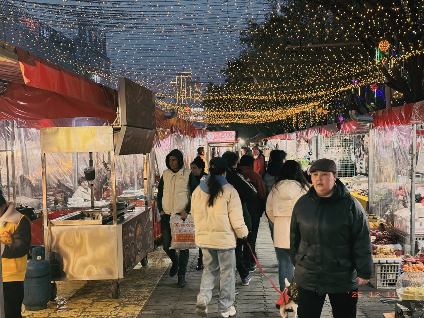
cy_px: 159
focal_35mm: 48
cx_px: 212
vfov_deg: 30.3
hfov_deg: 39.7
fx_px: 588
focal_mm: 6.76
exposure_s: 1/50
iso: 160
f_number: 1.78
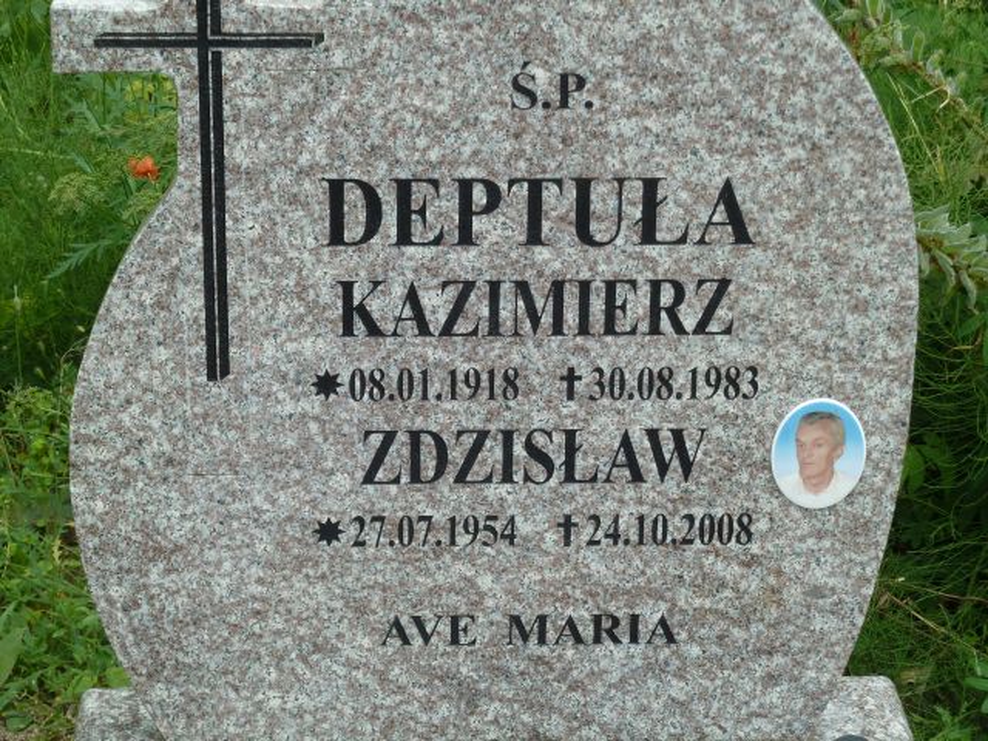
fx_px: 2740
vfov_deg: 15.4
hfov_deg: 20.4
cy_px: 370
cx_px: 494
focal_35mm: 96
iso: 80
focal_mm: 15.8
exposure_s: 1/125
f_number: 4.3
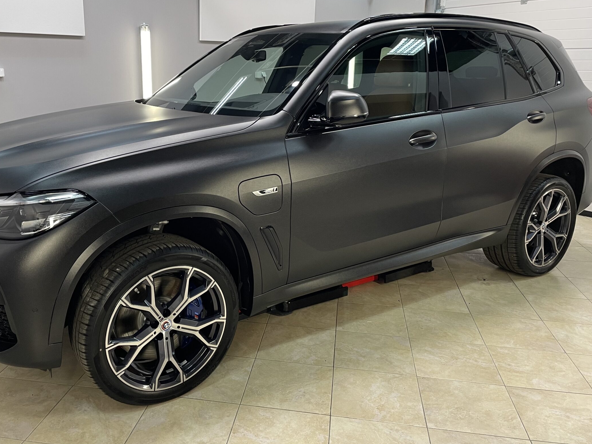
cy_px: 201
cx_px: 247
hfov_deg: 56.5
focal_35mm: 32
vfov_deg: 44.1
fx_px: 547
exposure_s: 1/50
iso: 64
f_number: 1.6
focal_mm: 4.2
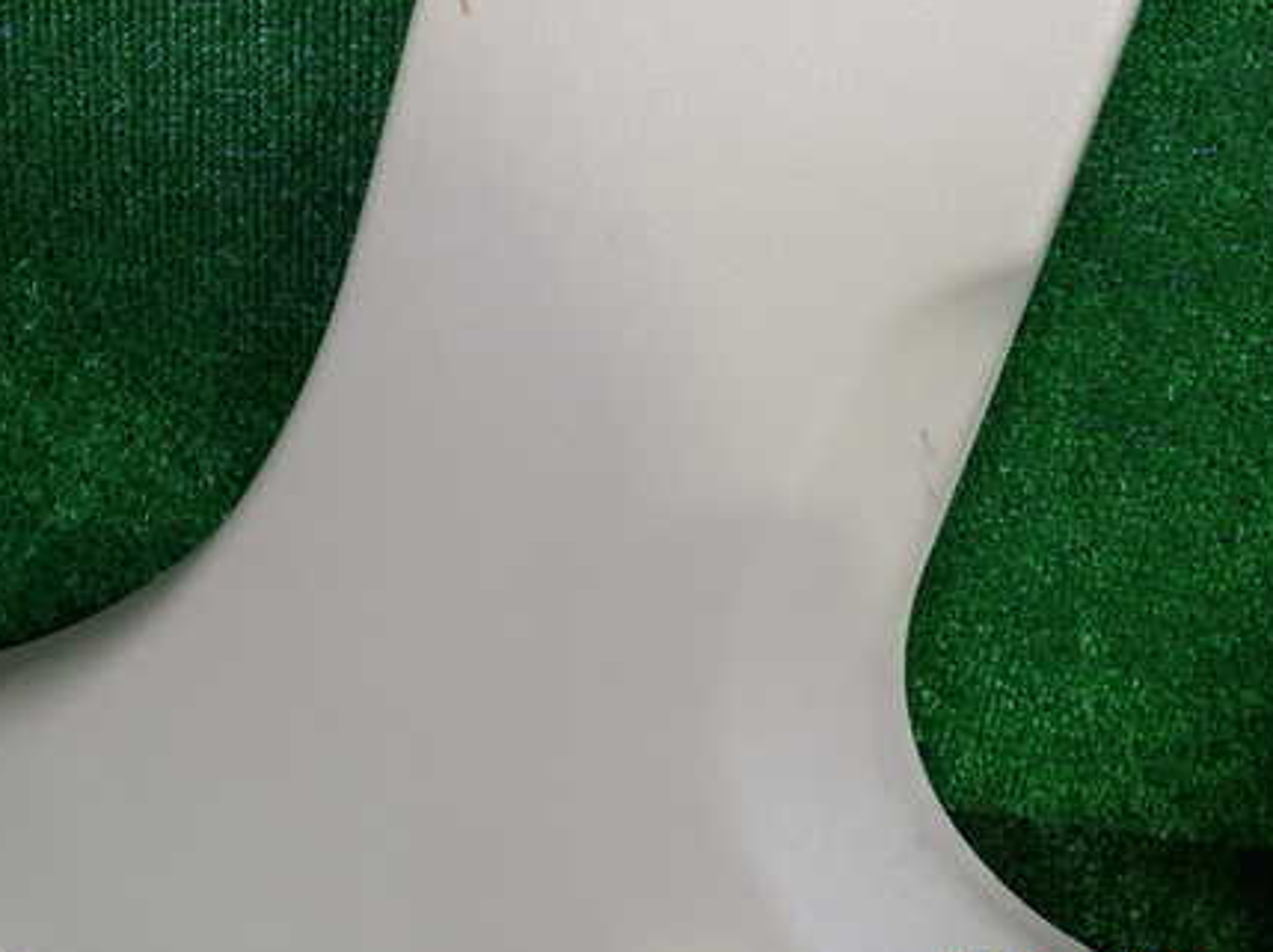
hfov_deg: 52.5
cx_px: 730
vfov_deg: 40.4
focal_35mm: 35
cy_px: 356
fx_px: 1286
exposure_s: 1/80
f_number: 2
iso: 200
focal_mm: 4.5
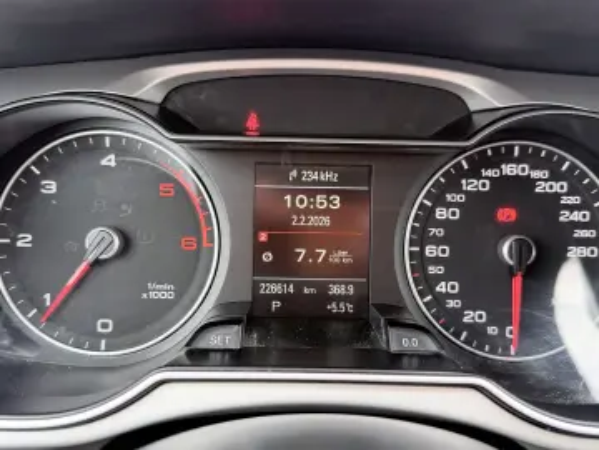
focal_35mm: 24
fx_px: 415
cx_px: 300
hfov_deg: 71.6
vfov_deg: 56.8
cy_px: 225
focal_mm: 6.76
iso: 200
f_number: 1.78
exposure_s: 1/79
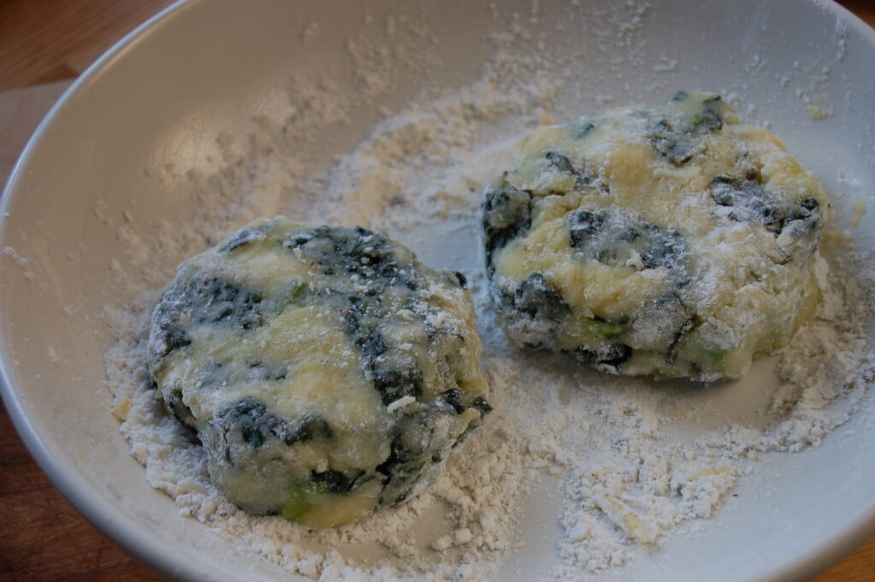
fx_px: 2004
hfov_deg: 24.6
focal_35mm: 82
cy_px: 291
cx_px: 438
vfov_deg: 16.5
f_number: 7.1
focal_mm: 55
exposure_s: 1/30
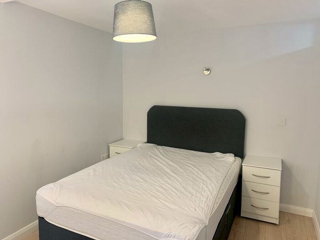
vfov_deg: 53.1
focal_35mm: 26
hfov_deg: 67.3
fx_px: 240
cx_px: 160
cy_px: 120
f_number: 1.8
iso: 100
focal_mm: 4.25
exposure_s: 1/67
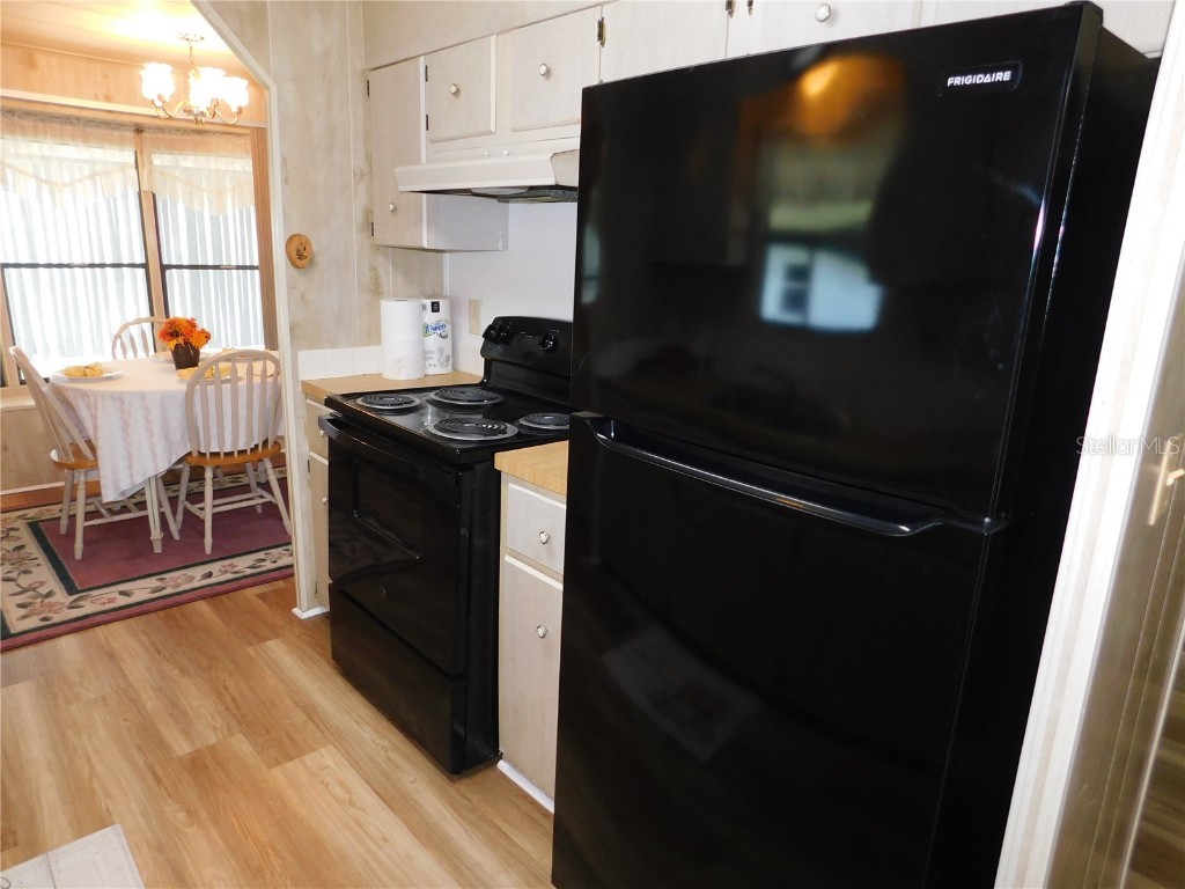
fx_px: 787
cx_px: 592
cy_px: 444
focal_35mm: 23
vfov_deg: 58.9
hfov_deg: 73.9
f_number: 3
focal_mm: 4
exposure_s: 1/30
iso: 200
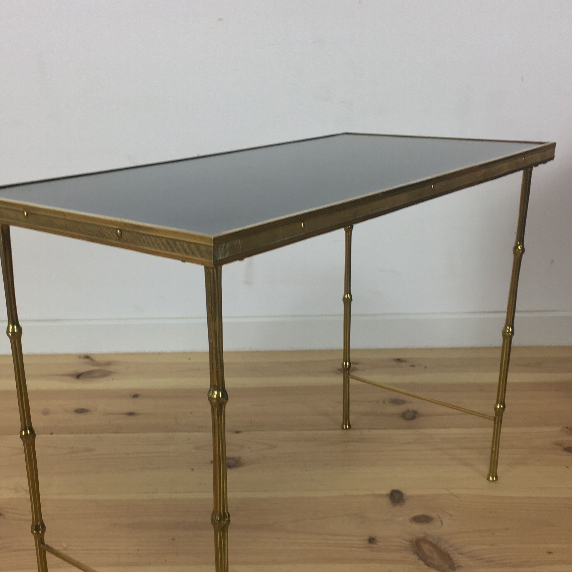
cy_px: 361
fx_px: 766
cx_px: 265
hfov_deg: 40.9
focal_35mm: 41
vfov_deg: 40.6
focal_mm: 4.15
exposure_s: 1/33
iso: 40
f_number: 2.2
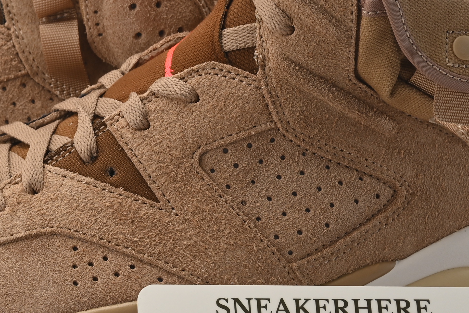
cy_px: 103
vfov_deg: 12.7
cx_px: -43
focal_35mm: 108
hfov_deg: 18.2
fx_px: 1407
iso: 100
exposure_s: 1/200
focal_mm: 33
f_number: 11
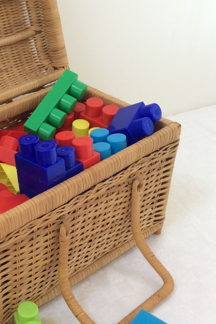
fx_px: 513
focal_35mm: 57
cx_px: 21
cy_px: 193
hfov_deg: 23.2
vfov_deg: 34.9
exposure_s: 1/100
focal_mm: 3.3
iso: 32
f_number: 2.4
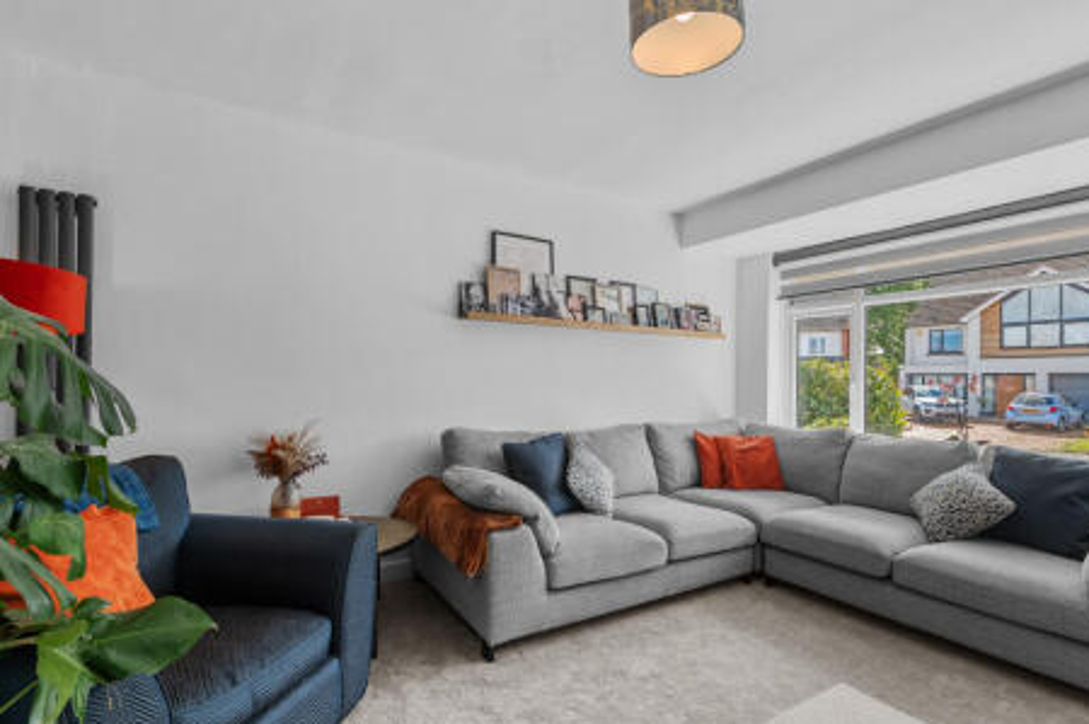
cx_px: 557
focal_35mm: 18
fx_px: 544
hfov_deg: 90.0
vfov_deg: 67.3
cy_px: 364
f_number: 8
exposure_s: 1/25
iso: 400
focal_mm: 16
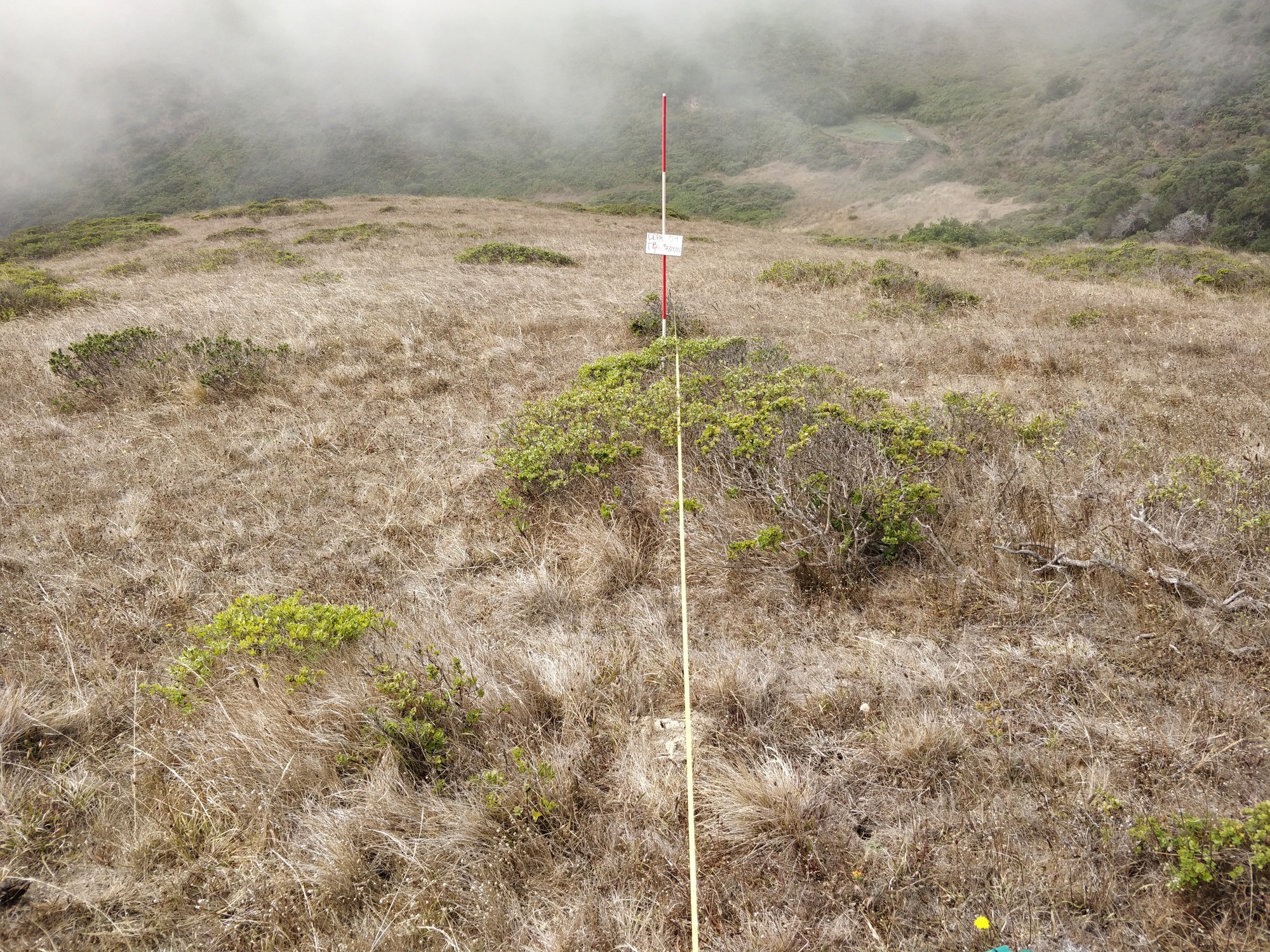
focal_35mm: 24
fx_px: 881
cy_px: 476
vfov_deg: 56.8
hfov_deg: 71.6
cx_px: 635
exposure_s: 1/722
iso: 125
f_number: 1.7
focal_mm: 4.1
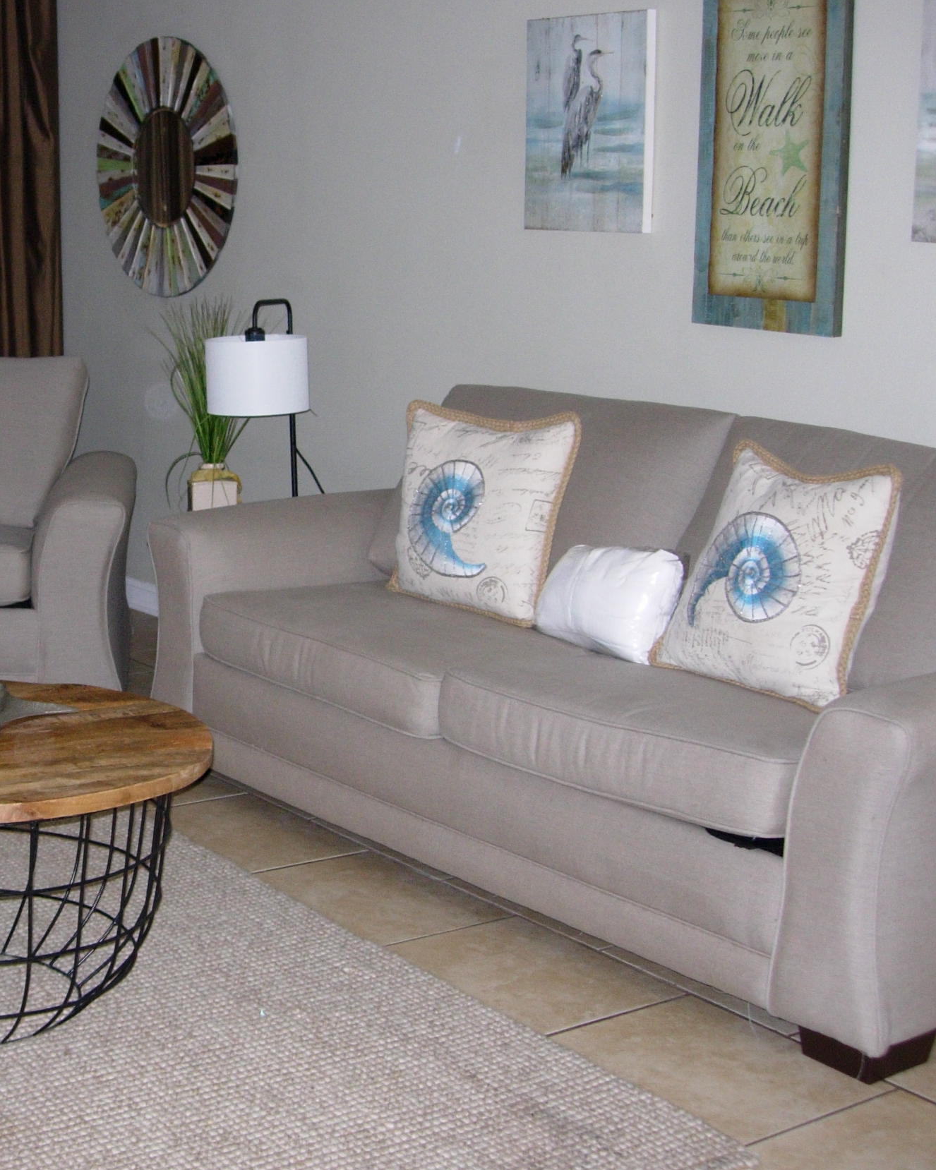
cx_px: 157
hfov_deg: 25.7
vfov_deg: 32.5
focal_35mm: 58
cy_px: 606
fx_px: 2009
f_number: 2.8
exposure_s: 1/93.1
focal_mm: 7.8
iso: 115
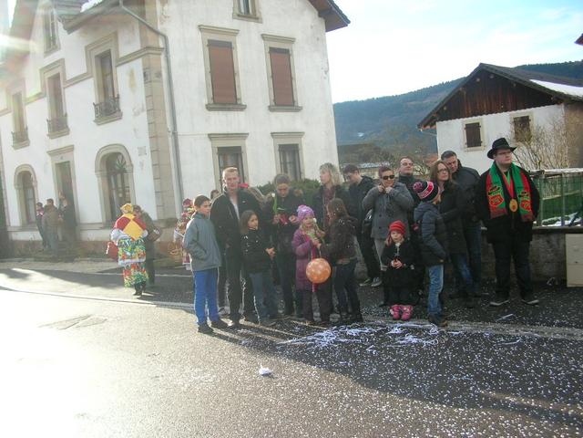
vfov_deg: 40.7
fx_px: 589
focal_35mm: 35
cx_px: 292
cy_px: 219
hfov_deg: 52.6
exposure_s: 1/390
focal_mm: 5.8
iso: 50
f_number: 2.8
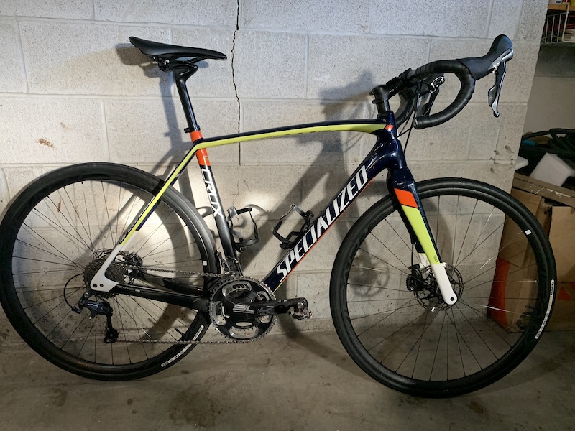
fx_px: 432
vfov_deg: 53.1
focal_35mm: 26
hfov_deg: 67.3
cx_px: 288
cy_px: 216
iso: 250
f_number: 1.8
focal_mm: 4.25
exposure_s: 1/60
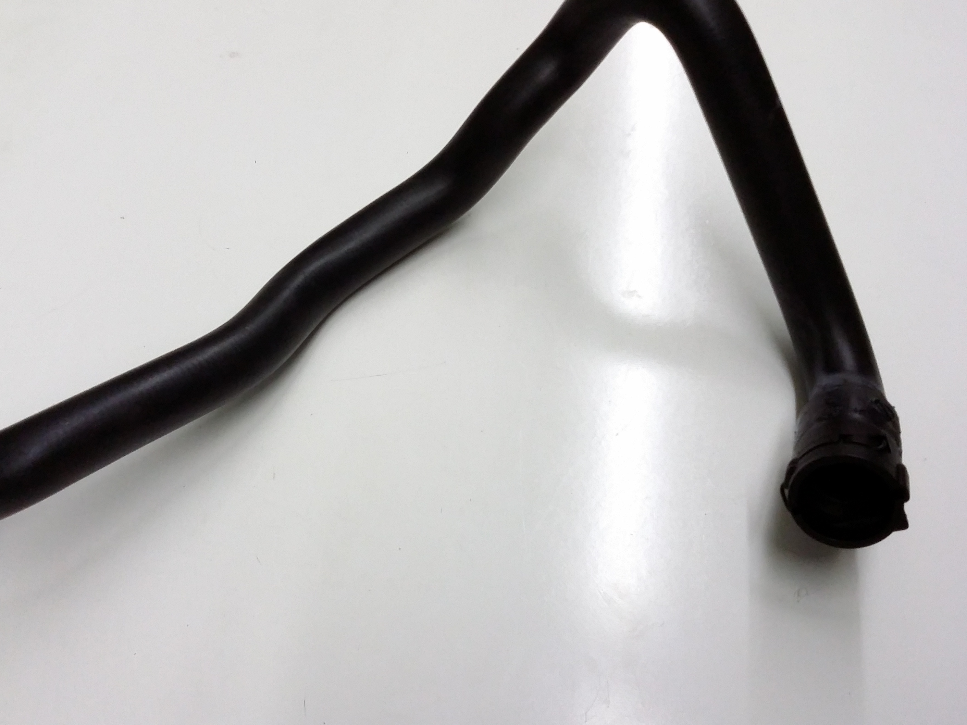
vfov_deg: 38.7
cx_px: 430
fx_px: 1034
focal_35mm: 37
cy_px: 364
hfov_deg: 50.0
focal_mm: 3.4
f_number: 2.4
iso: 160
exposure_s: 1/24
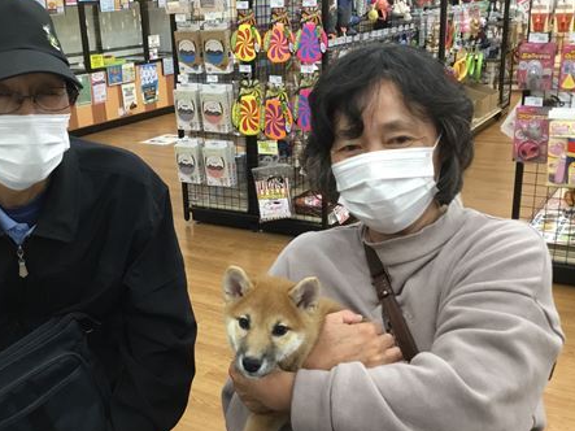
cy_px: 241
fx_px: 697
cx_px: 231
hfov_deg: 44.6
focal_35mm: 42
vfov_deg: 34.3
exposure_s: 1/33
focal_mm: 3.3
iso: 125
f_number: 2.4
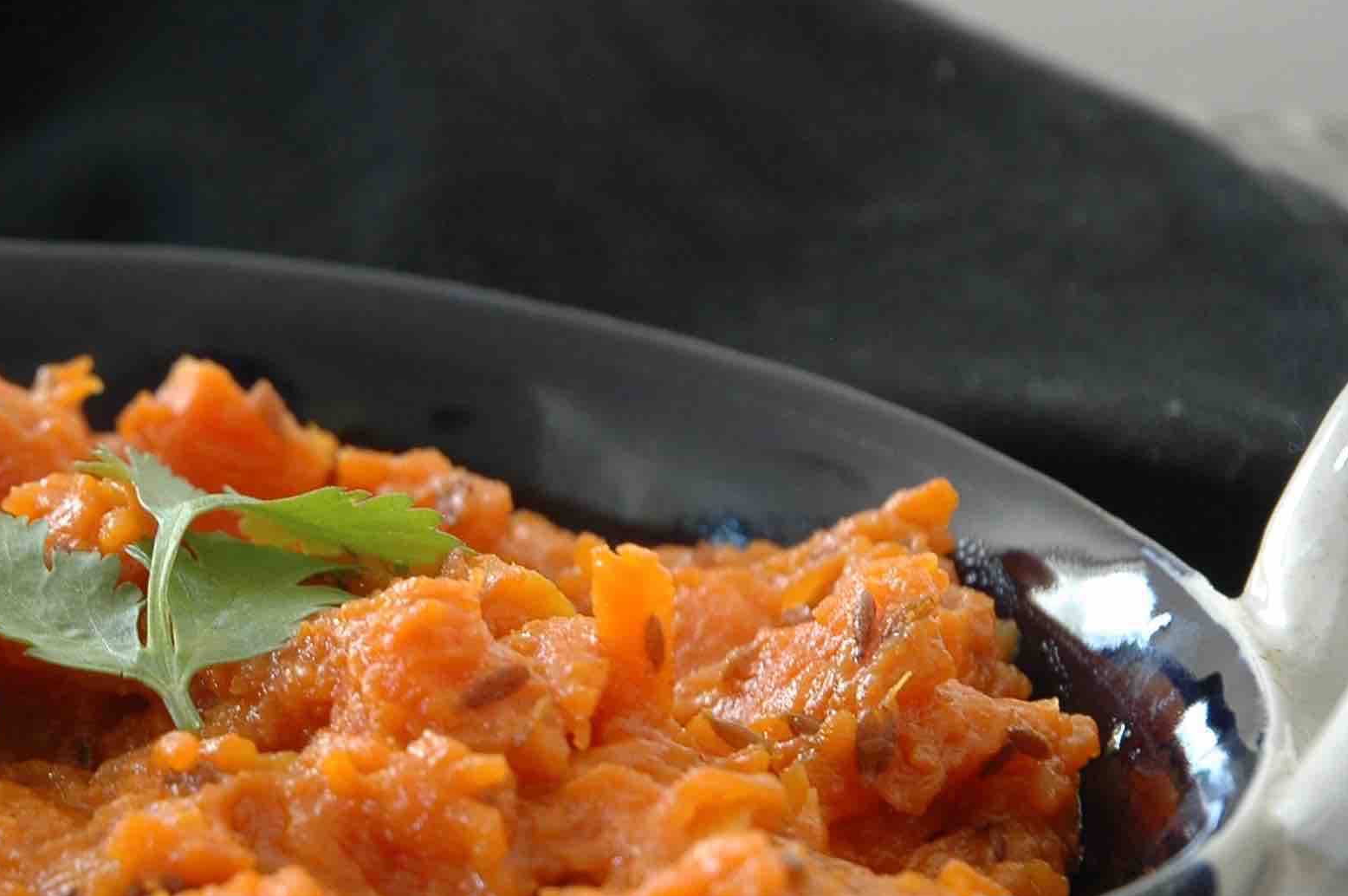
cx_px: 102
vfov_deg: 9.4
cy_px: 601
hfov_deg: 14.0
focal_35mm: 145
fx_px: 5424
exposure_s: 1/5
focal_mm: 50
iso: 400
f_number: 8
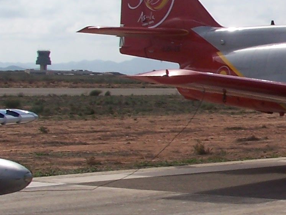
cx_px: 442
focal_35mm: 133
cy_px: 84
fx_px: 1099
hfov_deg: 13.8
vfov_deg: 11.1
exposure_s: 1/750
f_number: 5.6
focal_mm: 7.1
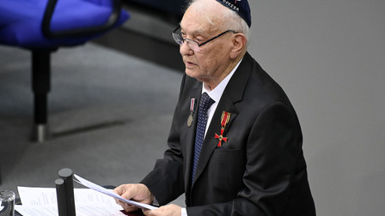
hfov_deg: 4.6
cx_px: 193
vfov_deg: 2.6
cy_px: 111
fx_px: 4839
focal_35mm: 474
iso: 10000
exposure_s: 1/400
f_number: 5.6
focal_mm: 450
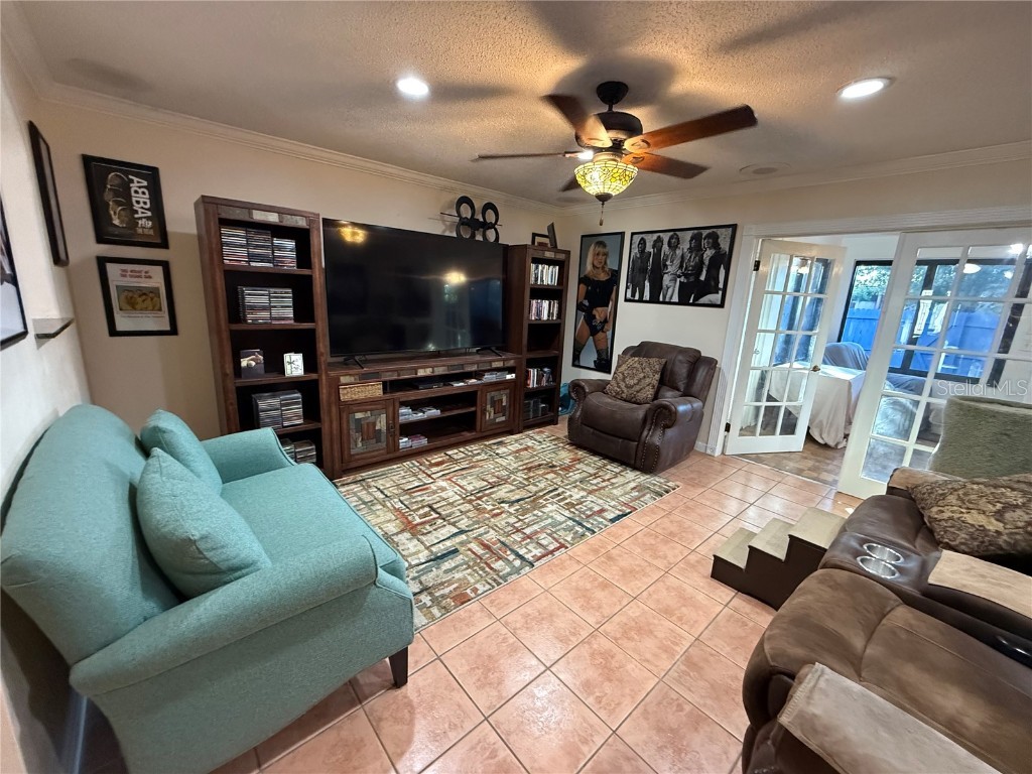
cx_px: 516
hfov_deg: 102.1
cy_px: 387
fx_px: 417
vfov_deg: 85.7
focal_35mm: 14
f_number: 2.2
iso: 800
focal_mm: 2.22
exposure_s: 1/60
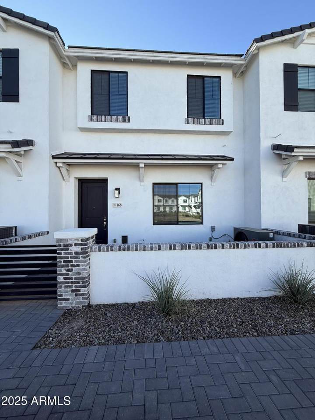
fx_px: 170
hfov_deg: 85.7
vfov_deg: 102.1
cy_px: 210
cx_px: 158
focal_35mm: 14
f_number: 2.2
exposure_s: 1/734
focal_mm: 2.22
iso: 50
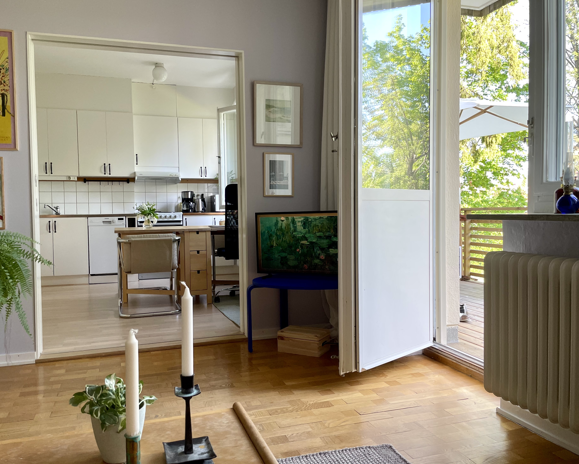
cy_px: 227
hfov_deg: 62.1
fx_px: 480
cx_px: 266
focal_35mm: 28
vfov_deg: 51.5
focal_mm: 4.2
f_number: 1.6
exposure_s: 1/121
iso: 64
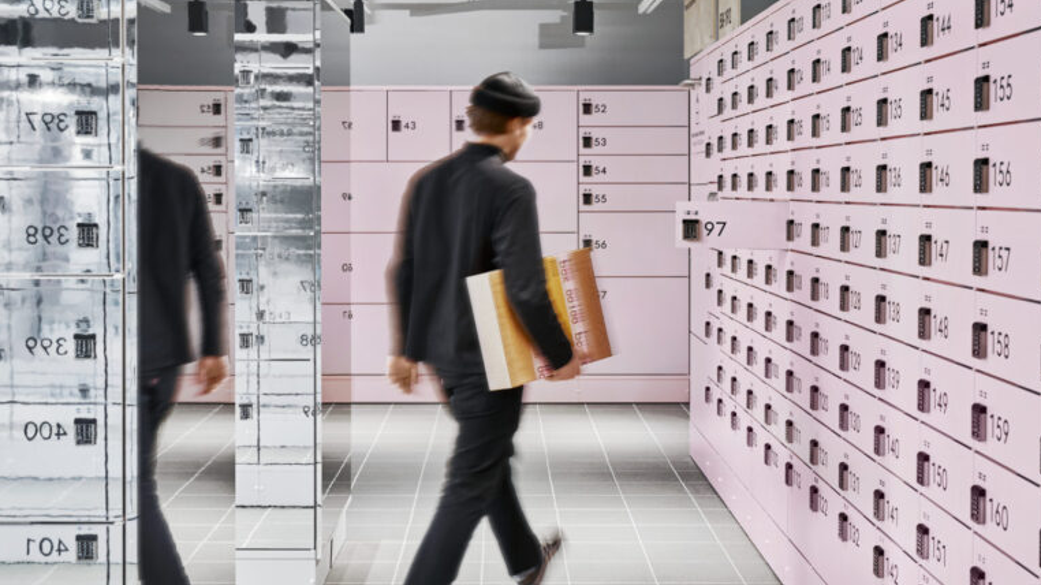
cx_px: 545
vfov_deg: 21.8
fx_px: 1518
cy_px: 295
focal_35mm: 55
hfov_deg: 37.9
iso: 160
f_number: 7.1
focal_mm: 50
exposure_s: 1/10
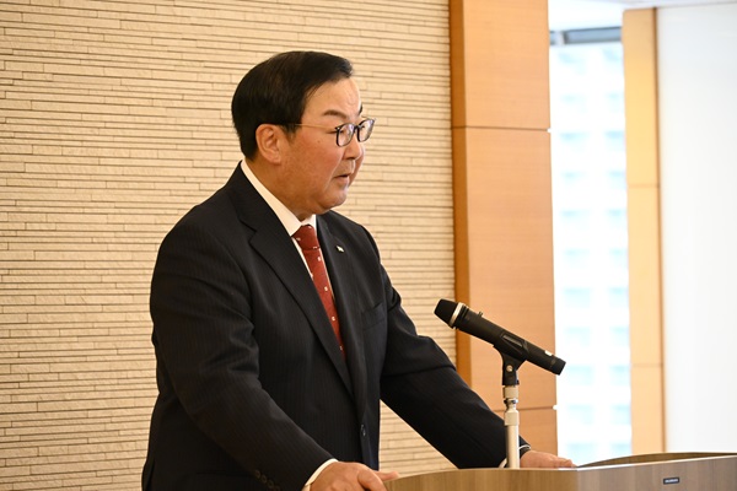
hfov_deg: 12.5
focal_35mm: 165
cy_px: 246
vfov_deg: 8.3
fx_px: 3378
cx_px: 368
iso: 4500
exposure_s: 1/125
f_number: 5
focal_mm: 110
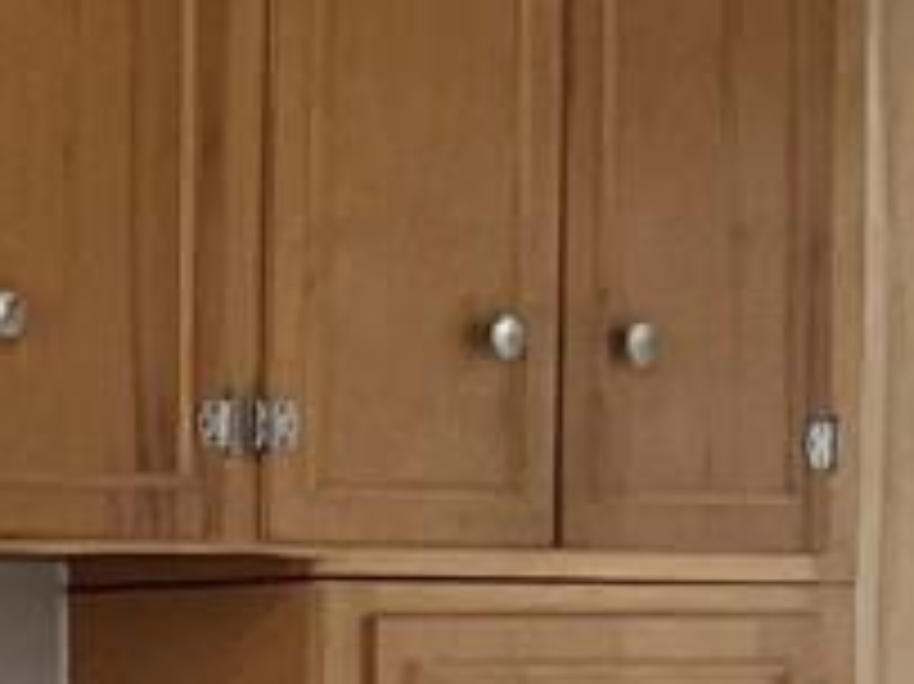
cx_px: -1378
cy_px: 918
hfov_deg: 8.6
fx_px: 5436
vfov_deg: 7.1
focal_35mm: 206
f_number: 1.8
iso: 100
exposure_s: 1/60
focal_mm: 3
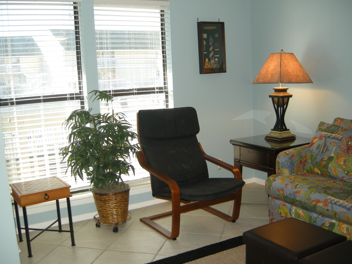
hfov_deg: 50.1
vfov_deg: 38.7
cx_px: 176
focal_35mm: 37
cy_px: 128
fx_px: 376
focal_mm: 7.5
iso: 88
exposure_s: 1/75.1
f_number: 2.7
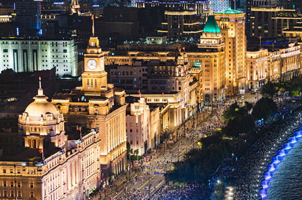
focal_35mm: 119
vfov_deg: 11.5
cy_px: 100
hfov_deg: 17.2
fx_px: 997
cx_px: 139
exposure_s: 1/5
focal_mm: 108
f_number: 4
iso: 100
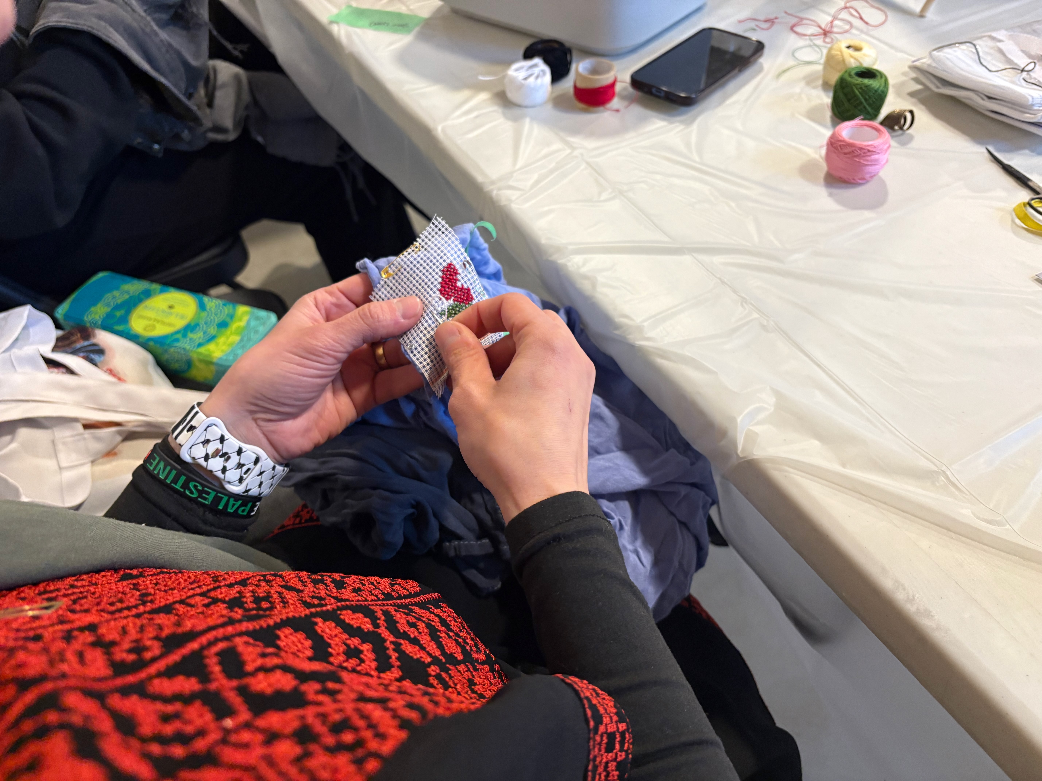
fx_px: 783
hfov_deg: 67.3
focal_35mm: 26
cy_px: 390
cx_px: 521
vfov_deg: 53.1
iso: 250
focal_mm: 5.96
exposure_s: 1/60
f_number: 1.6
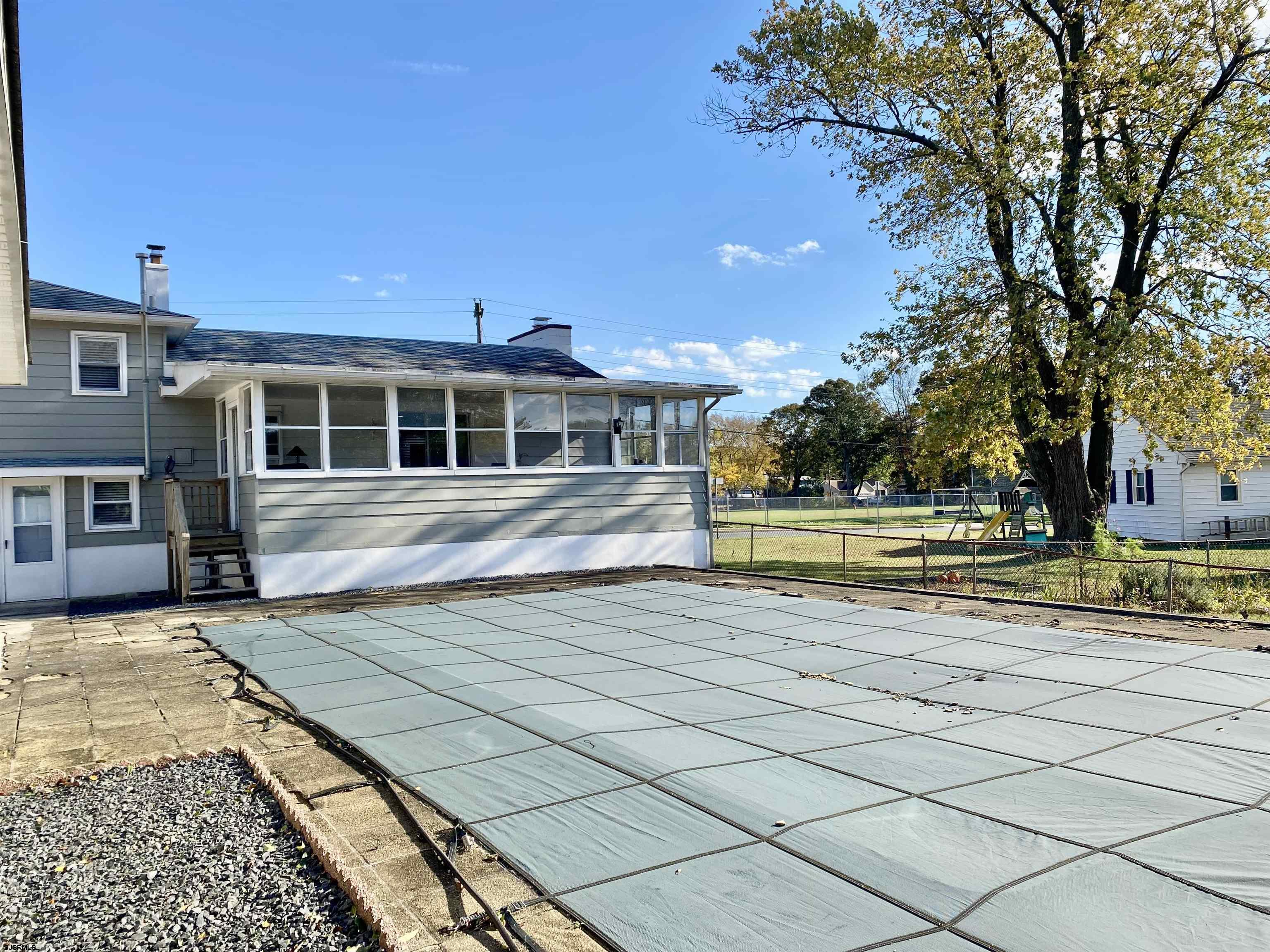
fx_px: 954
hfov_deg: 67.3
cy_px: 476
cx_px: 635
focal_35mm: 26
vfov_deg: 53.1
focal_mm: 4.25
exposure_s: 1/2358
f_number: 1.8
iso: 32
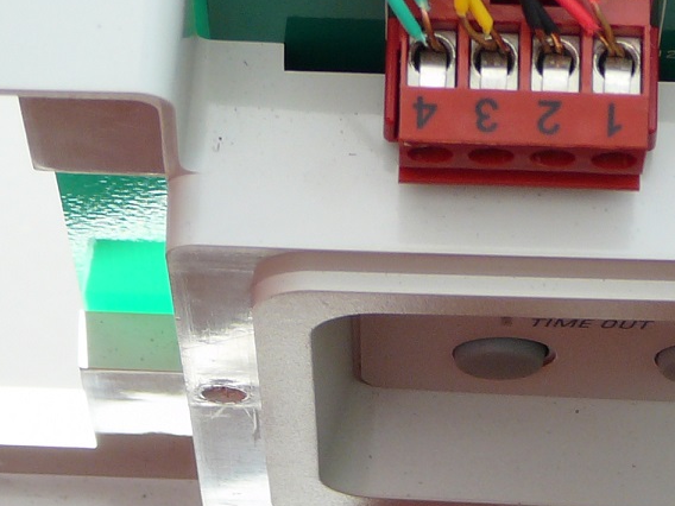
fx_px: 3744
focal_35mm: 192
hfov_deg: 10.3
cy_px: 157
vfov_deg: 7.7
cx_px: 475
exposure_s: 1/160
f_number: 3.7
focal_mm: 10.5
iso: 80
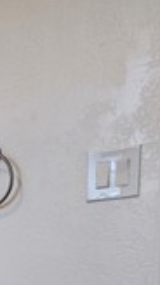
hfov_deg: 10.2
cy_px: 412
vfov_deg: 19.4
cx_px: -259
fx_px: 741
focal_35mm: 98
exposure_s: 1/180
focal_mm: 6.4
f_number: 1.8
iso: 160
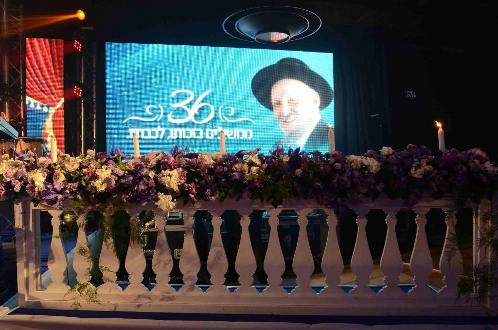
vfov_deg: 45.5
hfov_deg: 64.7
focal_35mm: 28
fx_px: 393
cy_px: 165
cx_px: 249
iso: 1600
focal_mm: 19
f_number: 7.1
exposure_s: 1/50
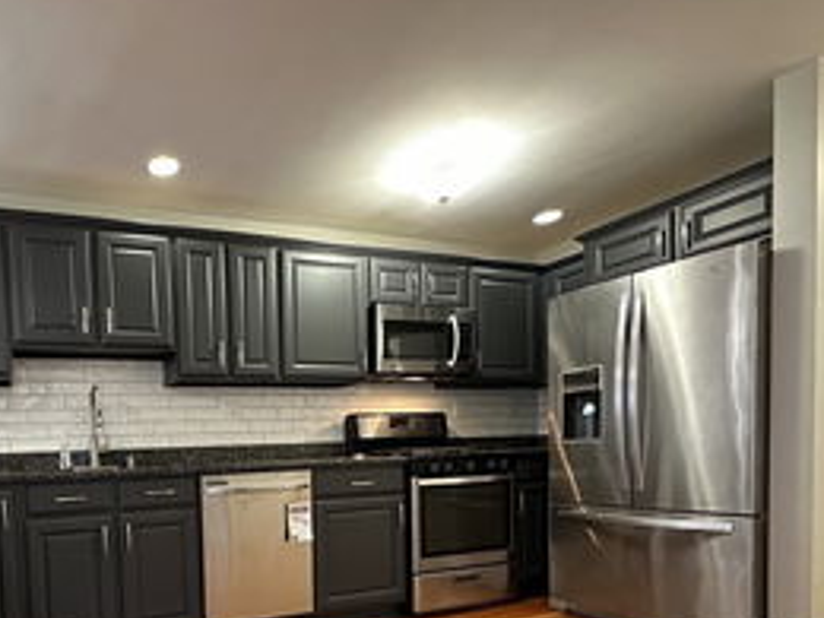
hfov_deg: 68.6
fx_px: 547
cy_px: 485
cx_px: 195
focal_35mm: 23
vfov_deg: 55.2
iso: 1000
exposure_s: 1/40
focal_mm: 2.22
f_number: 2.2
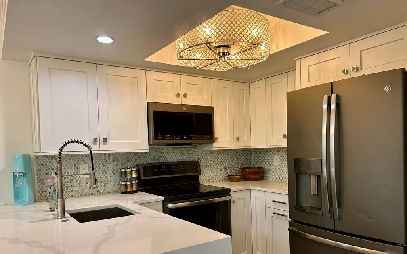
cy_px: 152
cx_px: 203
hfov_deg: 66.5
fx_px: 311
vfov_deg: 44.3
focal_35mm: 28
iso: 64
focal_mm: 5.7
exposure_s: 1/120
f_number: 1.5
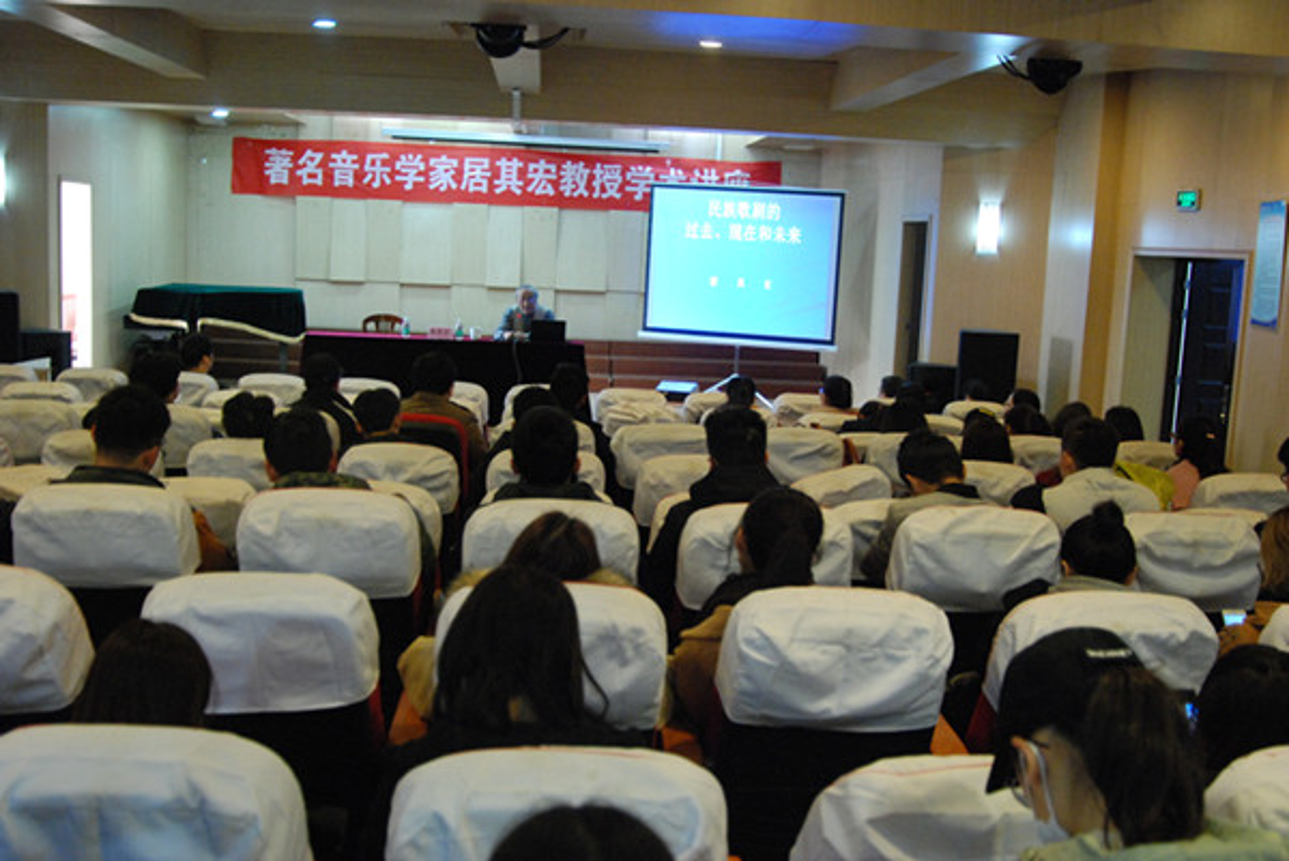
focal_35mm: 36
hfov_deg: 53.1
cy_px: 430
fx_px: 1290
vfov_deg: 36.9
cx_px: 644
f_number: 3.5
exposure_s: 1/10
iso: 1600
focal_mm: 24
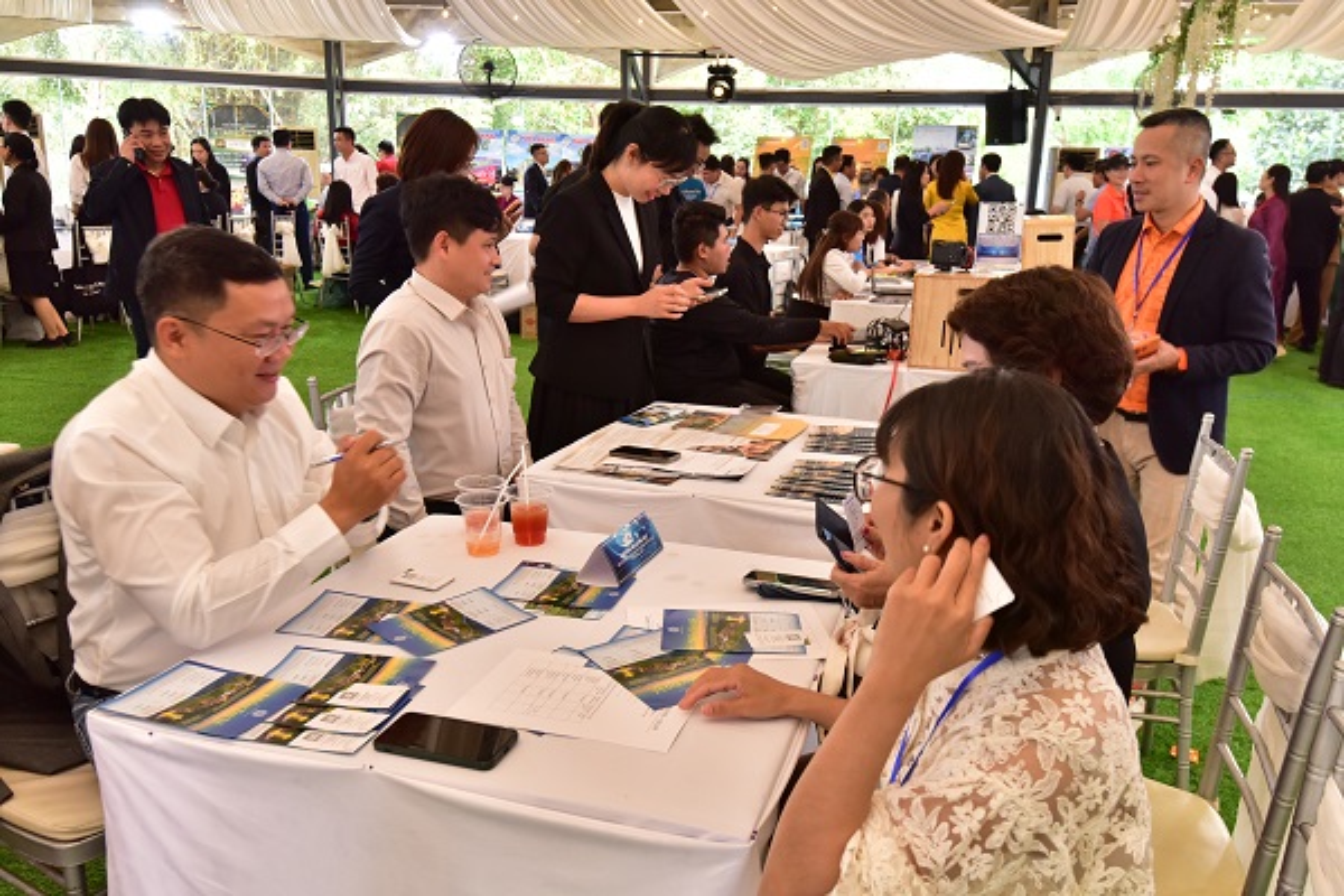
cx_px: 672
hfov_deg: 63.7
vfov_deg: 45.0
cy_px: 448
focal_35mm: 29
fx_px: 1083
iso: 1600
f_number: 8
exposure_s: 1/50
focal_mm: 29
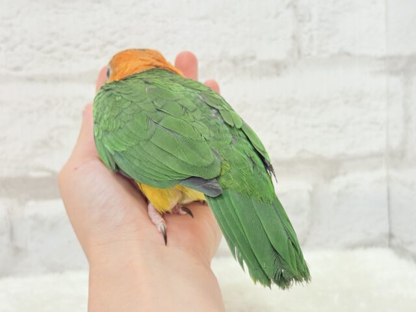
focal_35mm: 52
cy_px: 156
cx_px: 208
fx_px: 625
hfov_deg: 36.8
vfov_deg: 28.0
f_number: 1.6
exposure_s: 1/50
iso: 50
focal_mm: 5.96
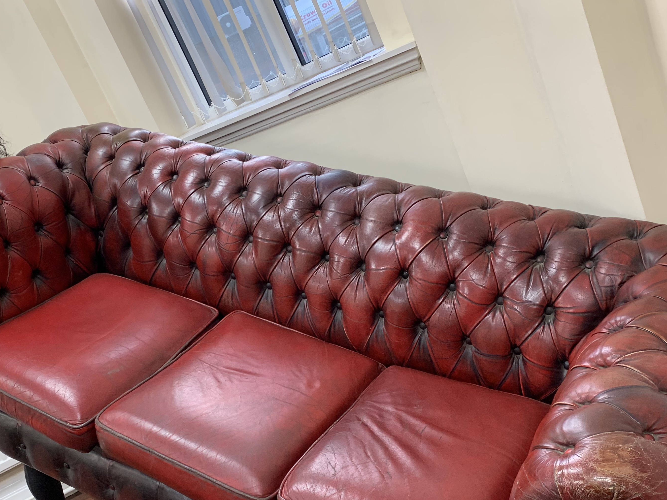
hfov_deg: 47.8
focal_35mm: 39
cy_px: 319
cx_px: 295
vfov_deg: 36.6
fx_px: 751
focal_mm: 4.25
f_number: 1.8
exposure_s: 1/60
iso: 100
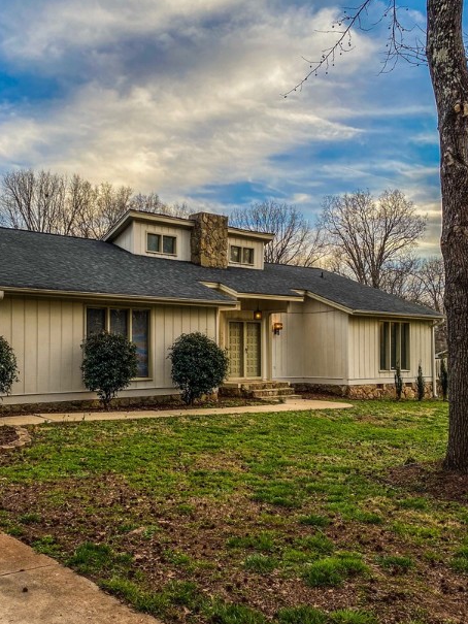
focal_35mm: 33
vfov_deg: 55.2
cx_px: 179
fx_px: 595
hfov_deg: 42.7
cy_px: 342
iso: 32
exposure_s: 1/510
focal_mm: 4.25
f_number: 1.8
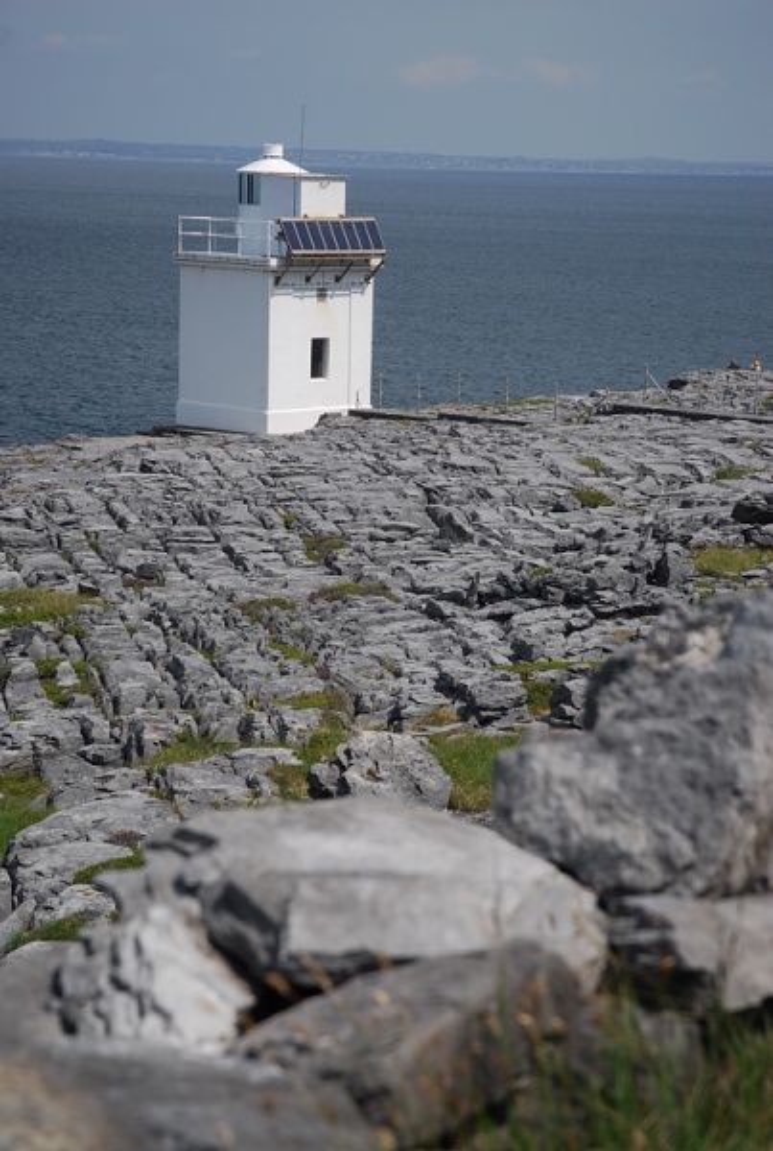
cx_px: 386
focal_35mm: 82
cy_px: 576
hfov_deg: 16.6
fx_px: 2643
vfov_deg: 24.6
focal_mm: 55
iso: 100
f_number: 5.6
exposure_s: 1/800
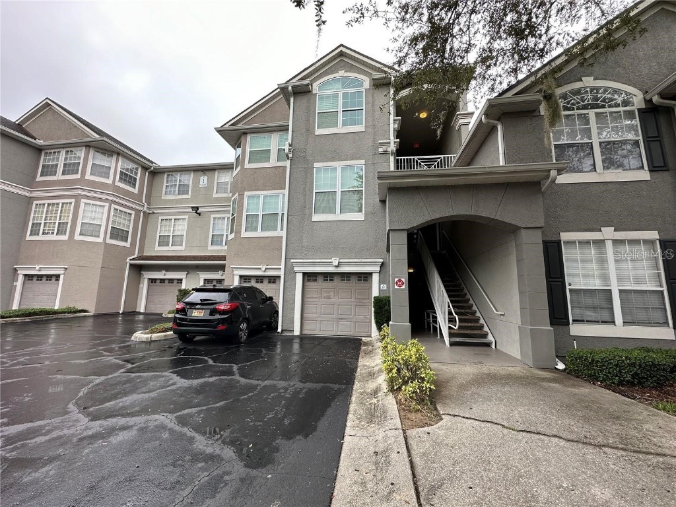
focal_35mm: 14
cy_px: 254
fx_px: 273
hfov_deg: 102.1
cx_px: 338
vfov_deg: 85.7
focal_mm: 2.22
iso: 40
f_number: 2.2
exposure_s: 1/183
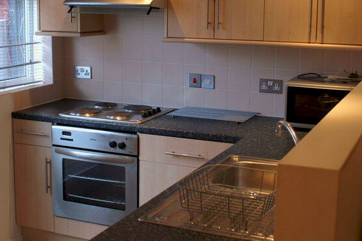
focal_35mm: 57
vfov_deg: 23.7
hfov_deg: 35.1
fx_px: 573
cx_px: 170
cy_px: 90
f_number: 5
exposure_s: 1/60
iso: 400
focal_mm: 30
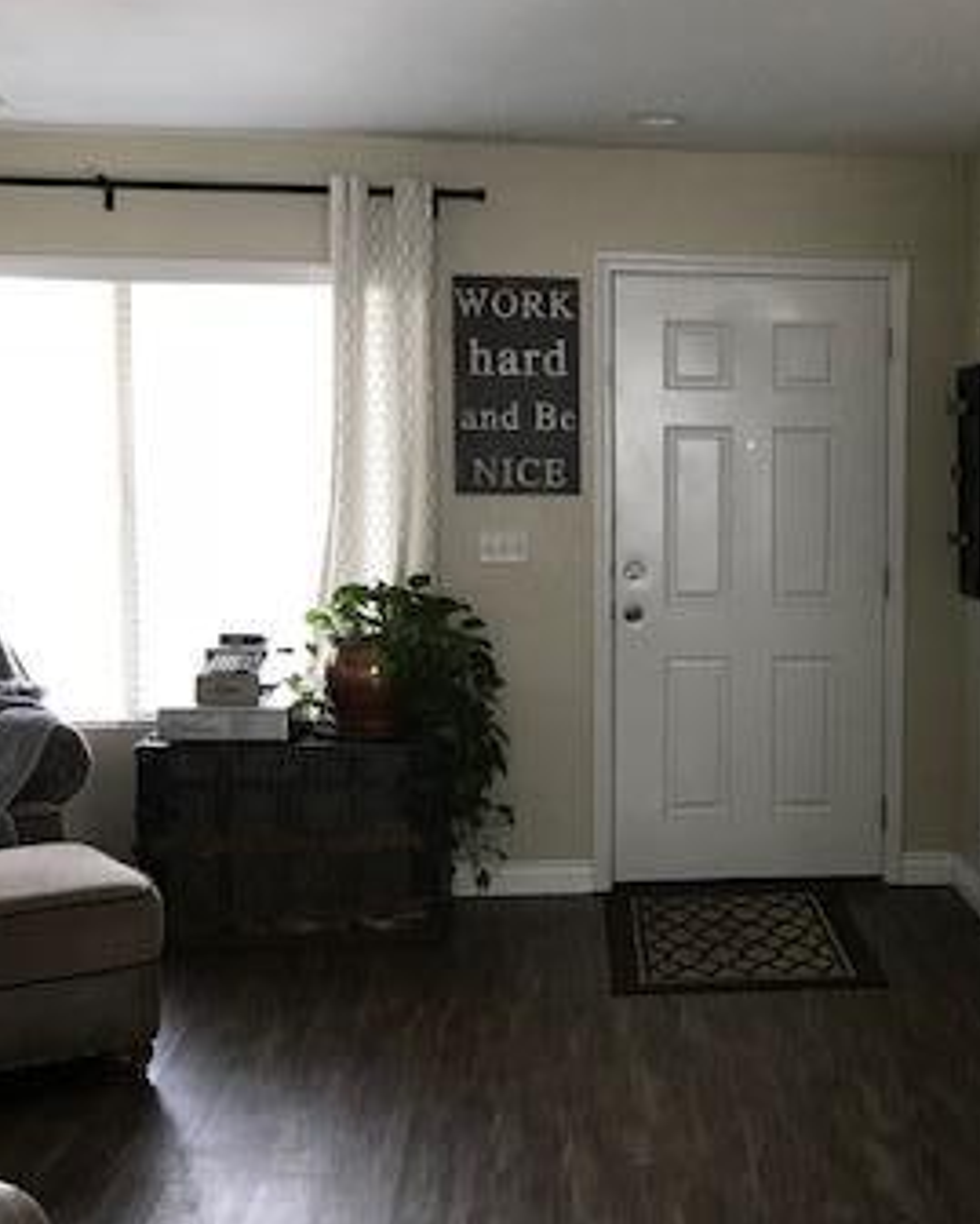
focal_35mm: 52
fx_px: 1884
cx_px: 831
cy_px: 619
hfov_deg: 28.3
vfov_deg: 36.0
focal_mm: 3.99
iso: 32
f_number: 1.8
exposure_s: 1/30
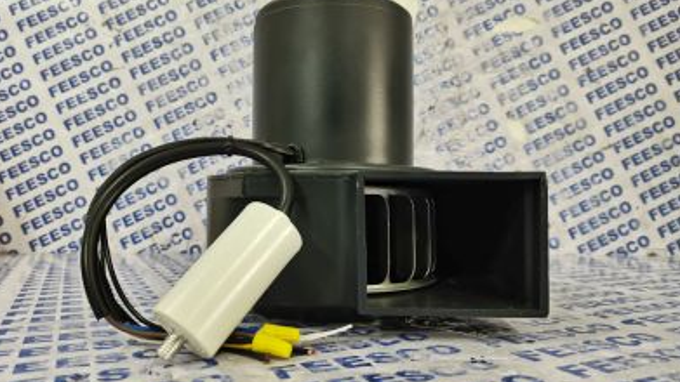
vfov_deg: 40.1
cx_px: 341
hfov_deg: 66.1
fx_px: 523
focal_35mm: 29
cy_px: 167
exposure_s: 1/40
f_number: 1.8
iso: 1250
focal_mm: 5.58
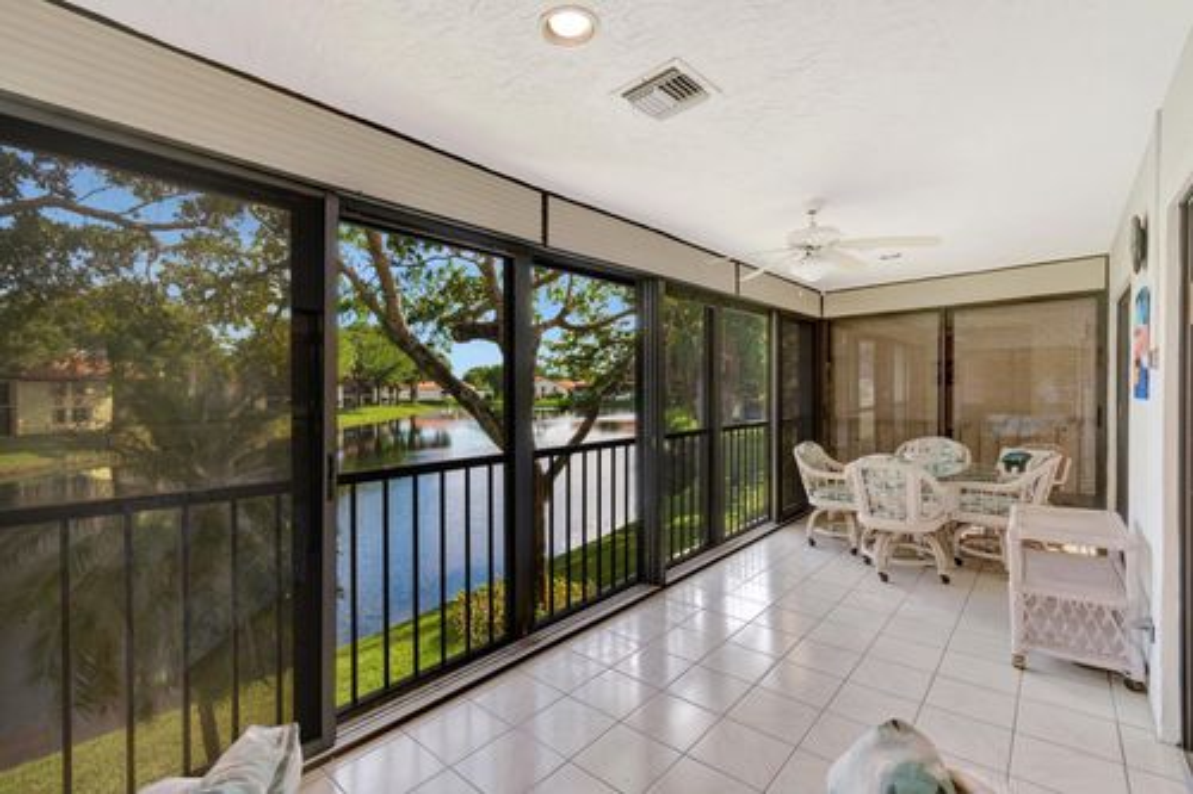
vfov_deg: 77.3
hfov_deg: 100.4
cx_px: 596
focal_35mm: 15
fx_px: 497
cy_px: 397
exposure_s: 1/125
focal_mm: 10
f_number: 8
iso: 1000
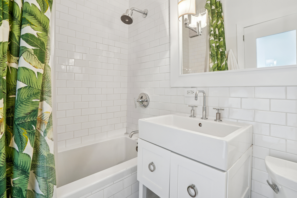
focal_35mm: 16
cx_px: 148
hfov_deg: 96.7
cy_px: 99
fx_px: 132
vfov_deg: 73.8
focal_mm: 16
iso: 100
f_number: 11
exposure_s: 2
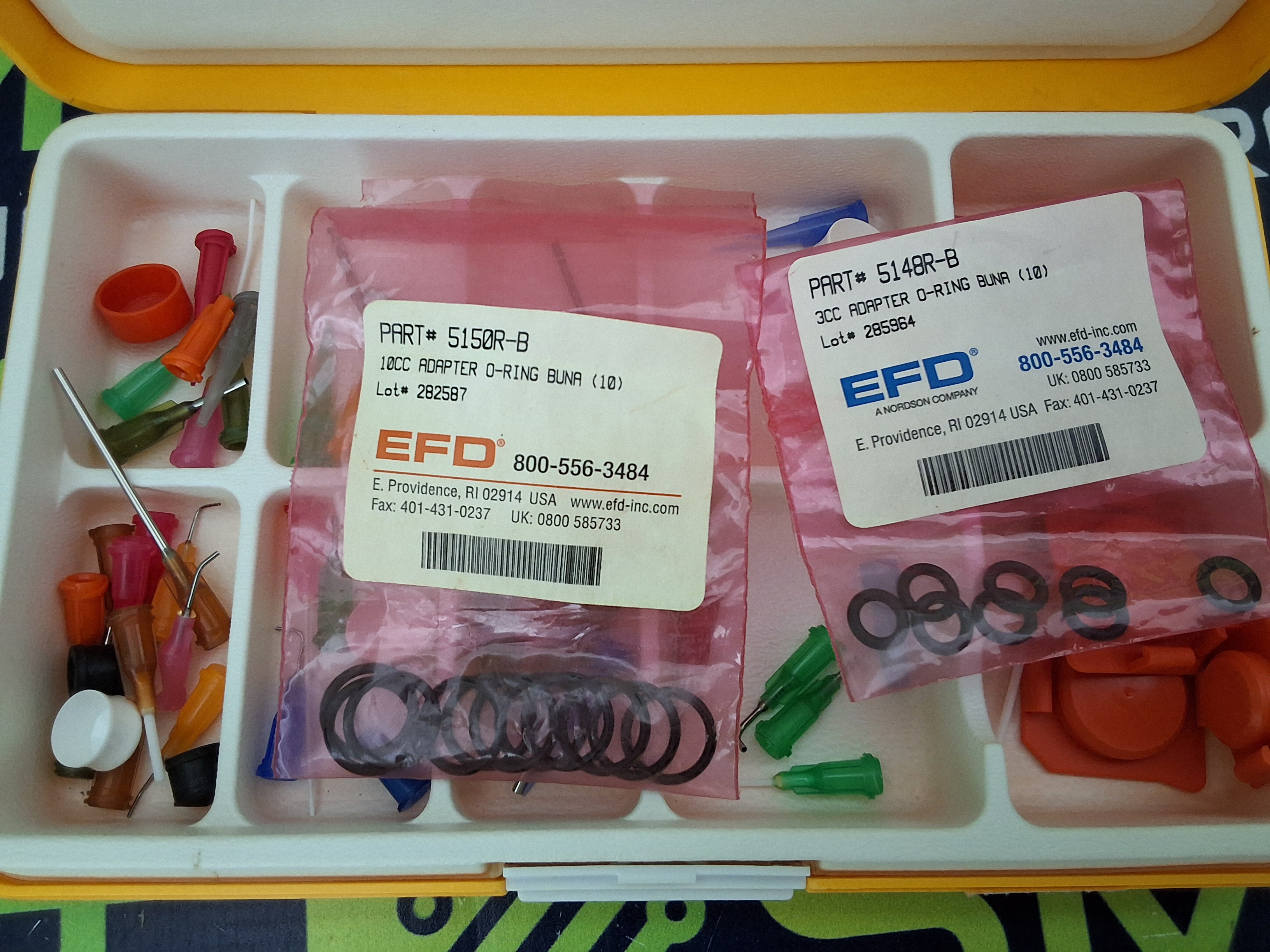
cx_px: 635
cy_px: 476
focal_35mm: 28
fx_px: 1027
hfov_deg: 63.4
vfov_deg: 49.7
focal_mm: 2.91
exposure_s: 1/20
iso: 320
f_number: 1.9
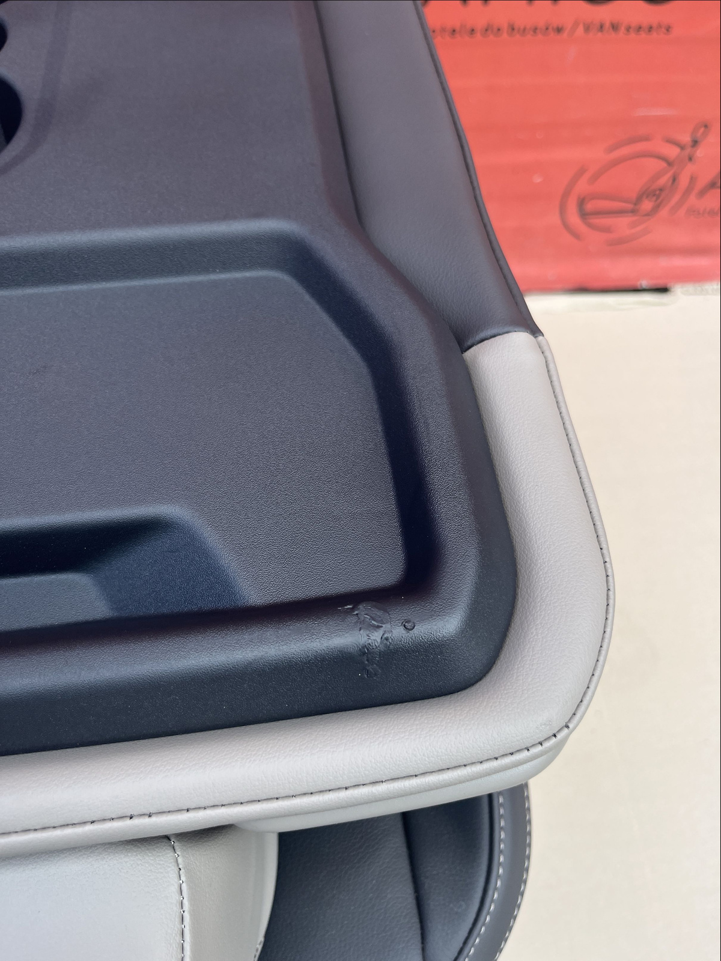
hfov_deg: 53.1
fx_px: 722
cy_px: 480
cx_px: 360
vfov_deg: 67.3
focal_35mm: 26
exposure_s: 1/331
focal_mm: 5.1
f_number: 1.6
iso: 50
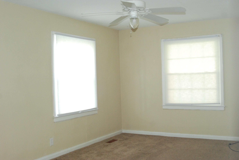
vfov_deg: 32.0
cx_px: 120
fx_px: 279
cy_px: 80
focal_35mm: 42
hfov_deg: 46.3
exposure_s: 1/80
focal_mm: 28
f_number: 5.6
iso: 1600
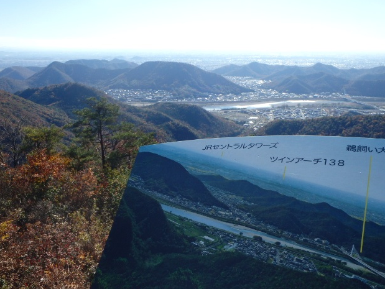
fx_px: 345
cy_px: 144
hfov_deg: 58.3
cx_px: 192
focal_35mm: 31
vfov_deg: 45.5
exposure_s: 1/100
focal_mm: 5.4
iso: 160
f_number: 11
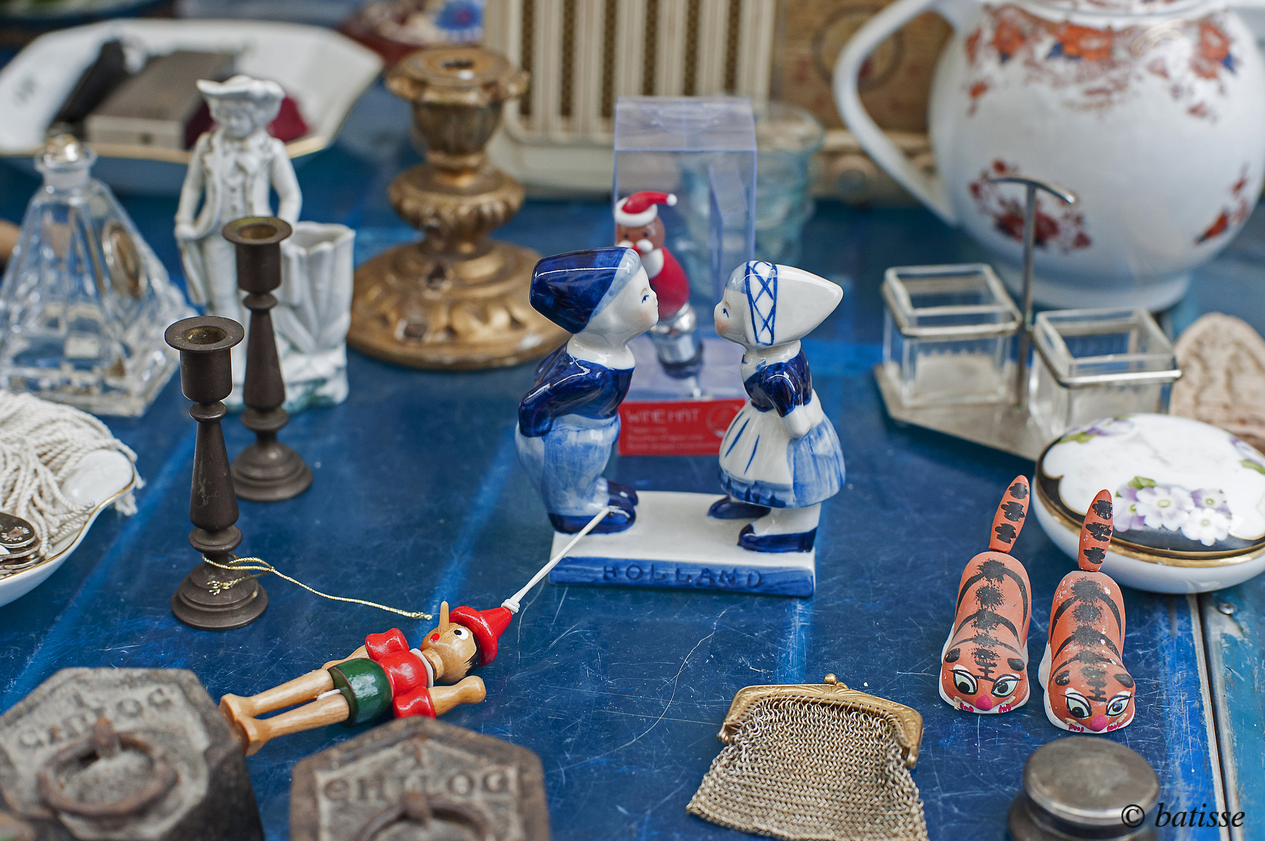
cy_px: 420
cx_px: 632
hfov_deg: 36.3
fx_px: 1931
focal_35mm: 55
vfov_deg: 24.6
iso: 1800
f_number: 4
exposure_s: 1/80
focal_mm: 55
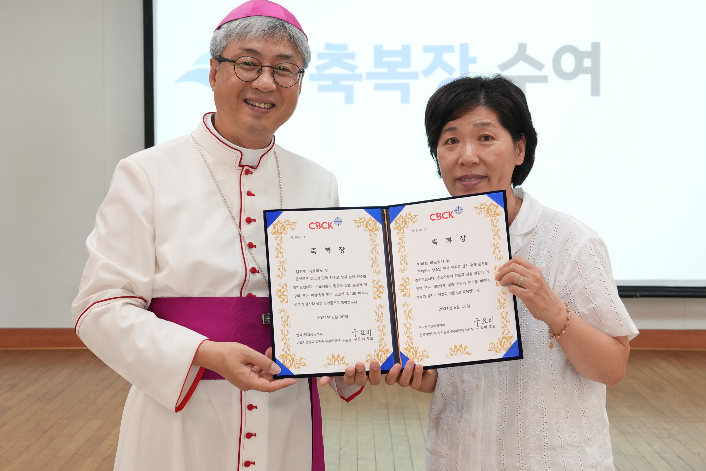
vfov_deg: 20.6
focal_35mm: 66
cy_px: 219
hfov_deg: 30.5
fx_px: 1294
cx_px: 354
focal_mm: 47
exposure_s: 1/50
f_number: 7.1
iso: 1250
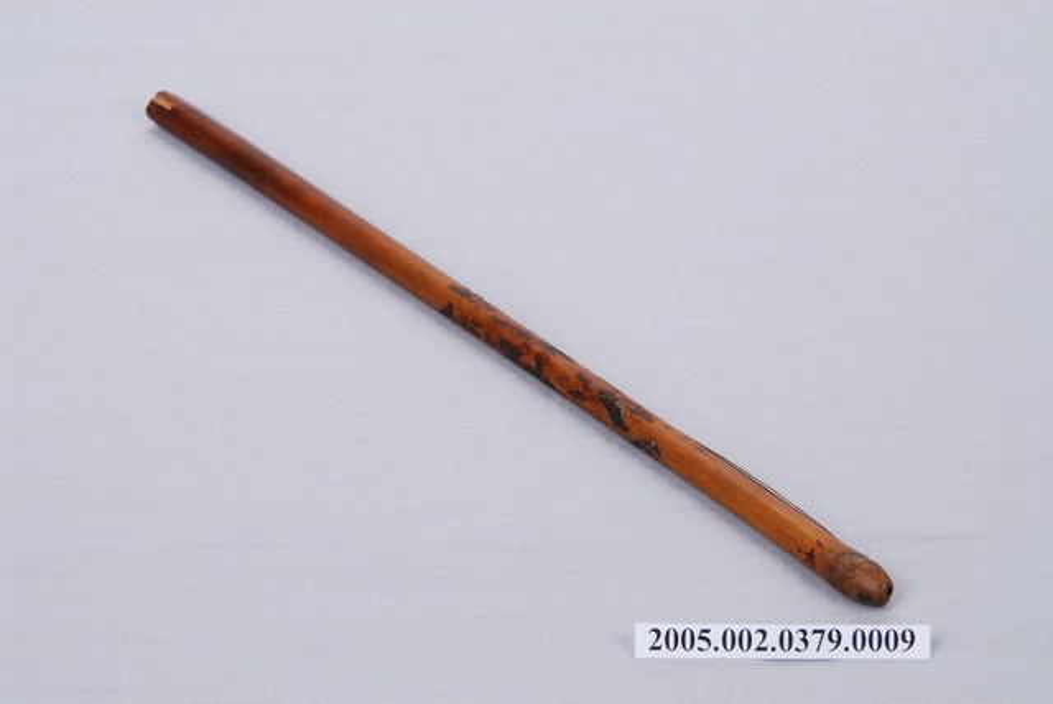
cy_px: 352
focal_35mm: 105
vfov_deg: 13.1
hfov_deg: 19.4
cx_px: 526
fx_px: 3074
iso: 100
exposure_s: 1/80
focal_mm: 70
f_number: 20
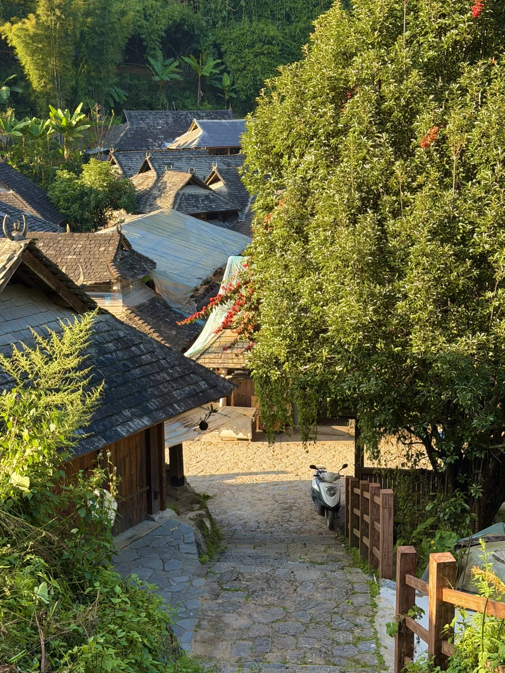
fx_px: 934
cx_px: 252
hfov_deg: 30.3
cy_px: 336
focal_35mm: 48
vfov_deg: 39.7
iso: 64
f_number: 1.78
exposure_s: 1/420
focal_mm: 6.76
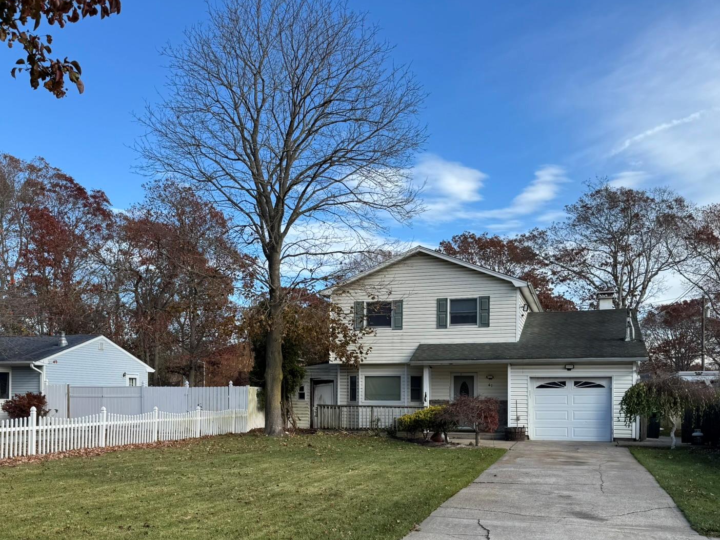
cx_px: 345
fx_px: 728
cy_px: 388
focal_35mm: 35
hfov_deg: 52.6
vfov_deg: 39.8
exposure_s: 1/1980
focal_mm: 6.76
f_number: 1.78
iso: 80
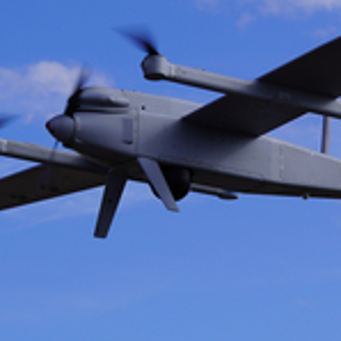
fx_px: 3199
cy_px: 124
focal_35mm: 287
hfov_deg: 6.1
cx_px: 263
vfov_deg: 6.1
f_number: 5
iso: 100
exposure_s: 1/1000
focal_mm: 70
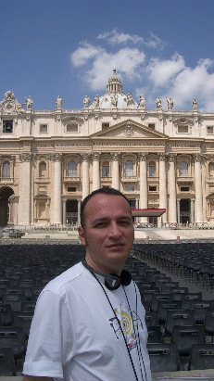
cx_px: 130
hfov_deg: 30.3
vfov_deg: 51.6
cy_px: 194
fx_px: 394
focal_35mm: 39
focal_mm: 5.8
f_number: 4.3
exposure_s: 1/800
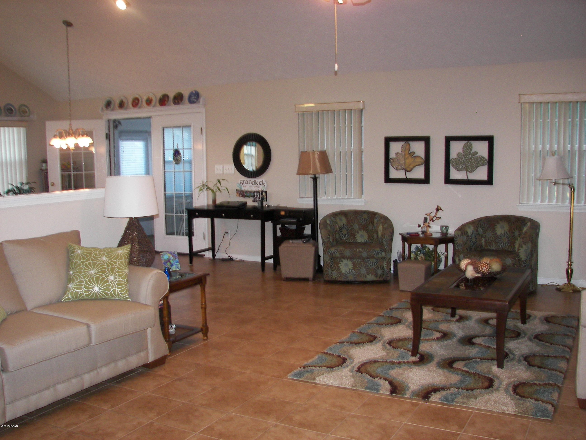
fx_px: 609
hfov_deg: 51.4
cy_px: 220
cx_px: 293
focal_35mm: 36
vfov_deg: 39.7
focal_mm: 6
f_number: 2.8
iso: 125
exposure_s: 1/30
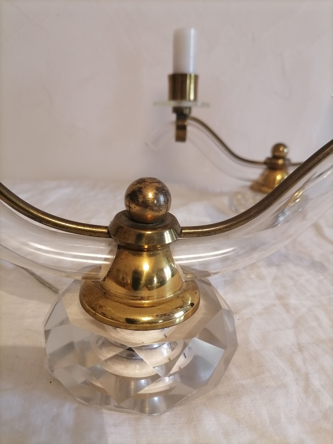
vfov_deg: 67.3
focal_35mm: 26
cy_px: 222
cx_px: 166
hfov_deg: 53.1
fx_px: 333
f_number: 1.8
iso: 160
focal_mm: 5.4
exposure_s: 1/33.3
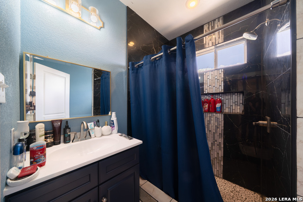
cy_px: 101
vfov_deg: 90.0
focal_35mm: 12
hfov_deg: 112.6
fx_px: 101
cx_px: 152
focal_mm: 12
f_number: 8
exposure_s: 1/125
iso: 125
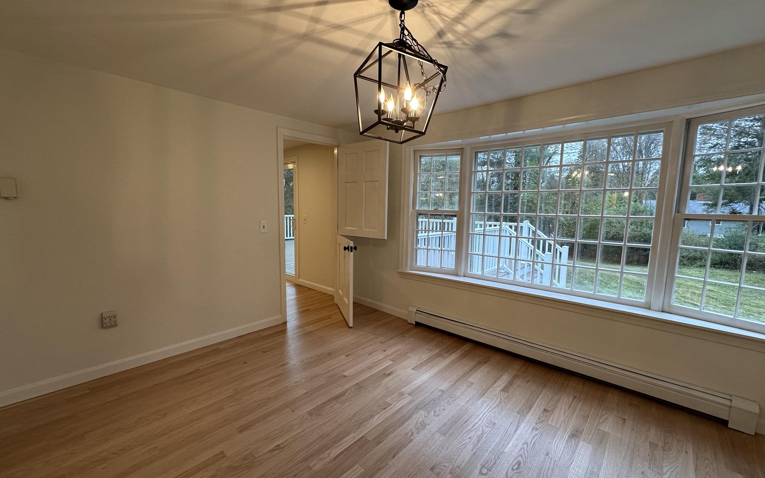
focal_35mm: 15
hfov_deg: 101.5
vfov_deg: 74.8
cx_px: 382
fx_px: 313
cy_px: 241
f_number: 2.2
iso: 160
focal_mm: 2.22
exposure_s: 1/120
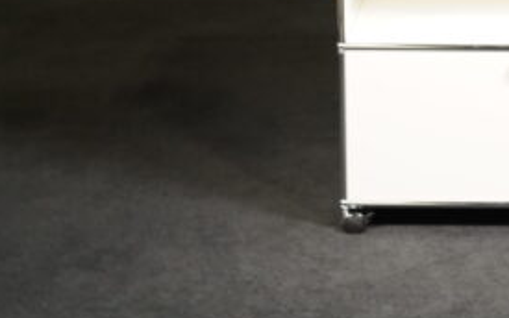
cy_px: -41
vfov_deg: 11.6
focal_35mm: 111
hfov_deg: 18.3
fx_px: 1540
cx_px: 516
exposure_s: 1/100
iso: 5000
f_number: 7.1
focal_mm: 50
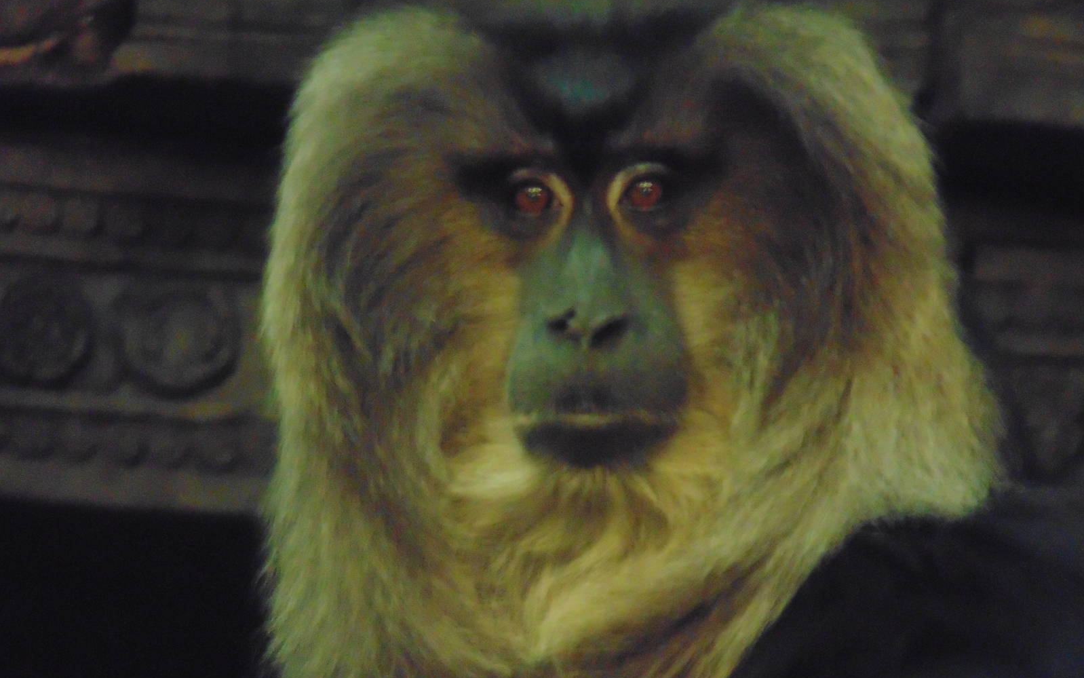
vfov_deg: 3.5
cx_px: 542
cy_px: 377
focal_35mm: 380
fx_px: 11227
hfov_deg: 5.5
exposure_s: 1/5
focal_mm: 64.1
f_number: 6
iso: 800
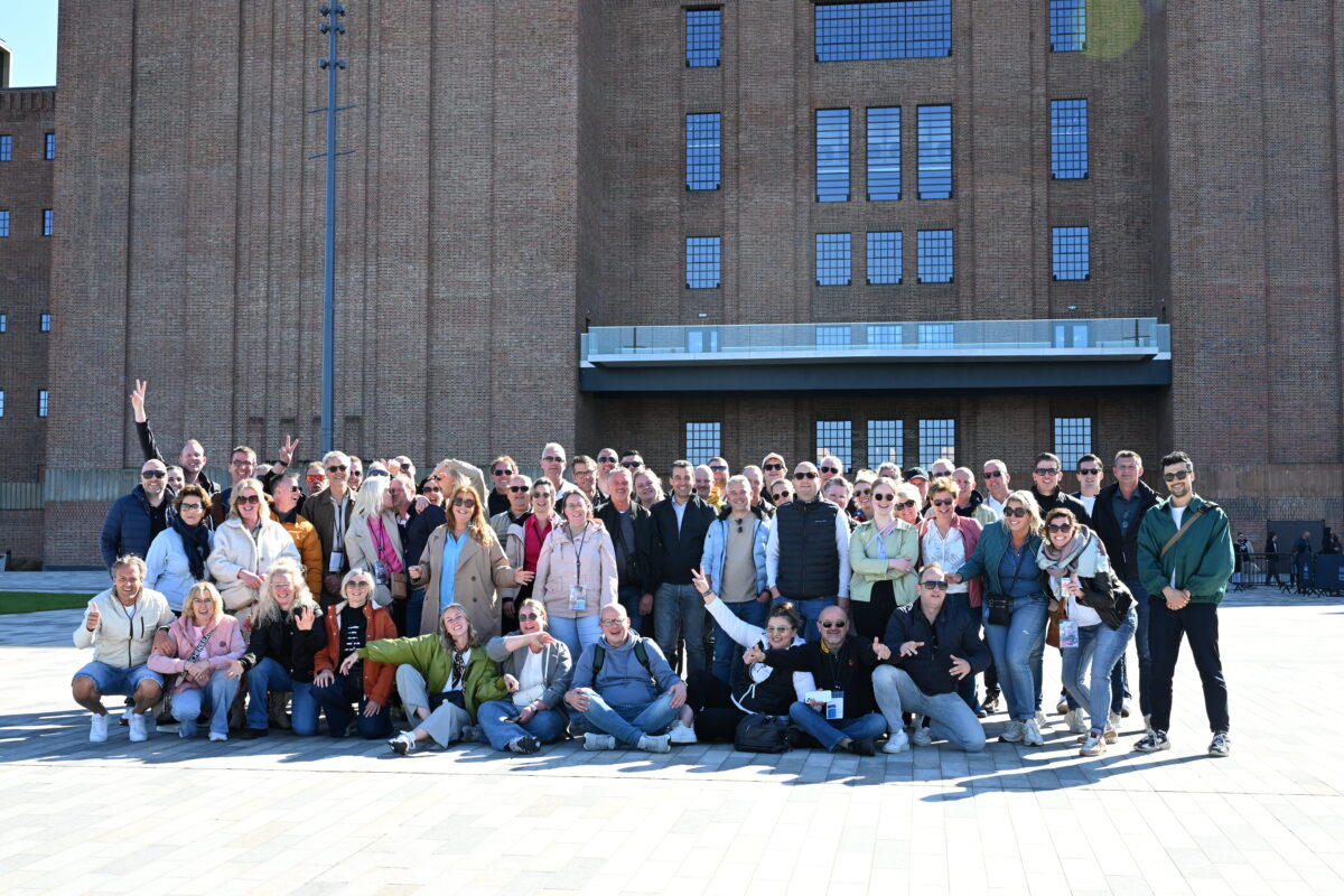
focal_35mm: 46
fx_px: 1717
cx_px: 672
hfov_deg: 42.7
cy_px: 448
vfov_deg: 29.2
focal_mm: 46
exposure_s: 1/125
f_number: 11
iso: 360
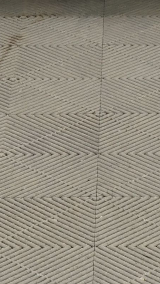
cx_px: 247
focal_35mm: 236
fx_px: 1781
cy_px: -377
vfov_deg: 8.4
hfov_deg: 5.1
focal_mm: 30
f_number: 5.6
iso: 800
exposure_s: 1/30
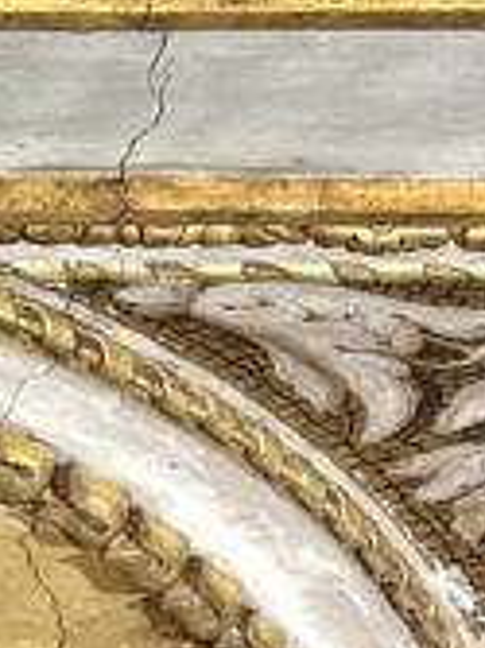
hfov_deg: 9.2
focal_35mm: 147
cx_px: -629
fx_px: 2750
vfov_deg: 13.4
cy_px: 357
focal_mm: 6.76
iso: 250
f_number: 1.78
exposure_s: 1/50
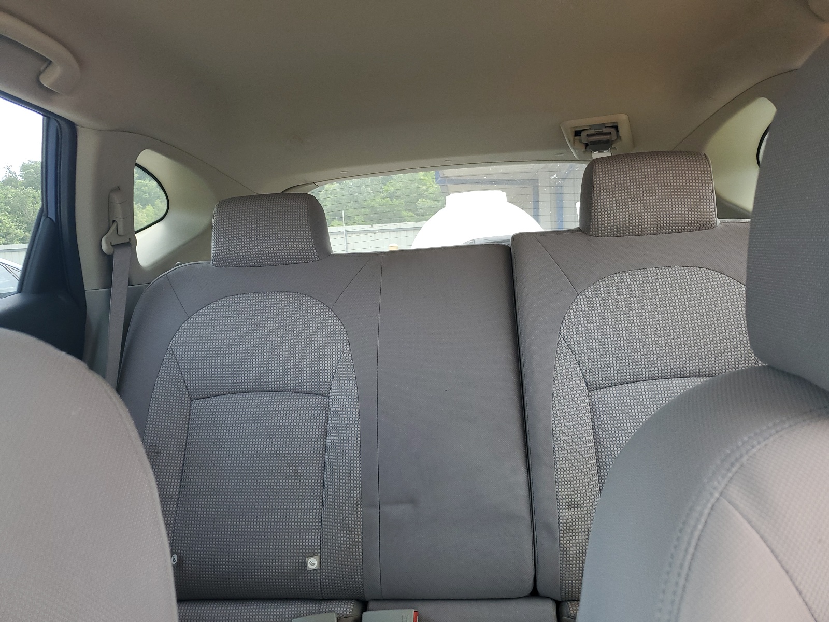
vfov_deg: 53.1
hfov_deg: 67.3
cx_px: 414
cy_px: 311
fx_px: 623
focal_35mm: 26
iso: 63
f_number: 1.5
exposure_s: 1/120
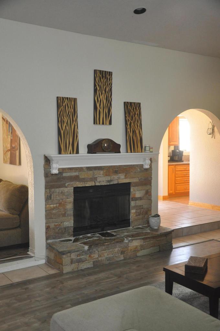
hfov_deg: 31.8
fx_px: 386
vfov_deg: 46.5
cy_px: 166
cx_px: 110
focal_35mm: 42
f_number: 4.2
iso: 1000
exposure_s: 1/60
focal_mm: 28
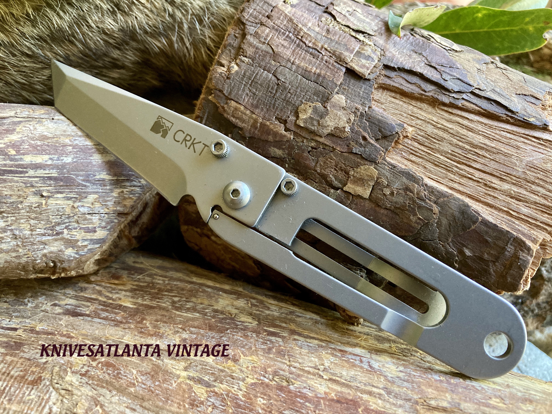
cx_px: 276
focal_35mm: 28
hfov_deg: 63.4
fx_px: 446
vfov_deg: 49.7
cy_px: 207
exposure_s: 1/49
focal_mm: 3.99
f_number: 1.8
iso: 320
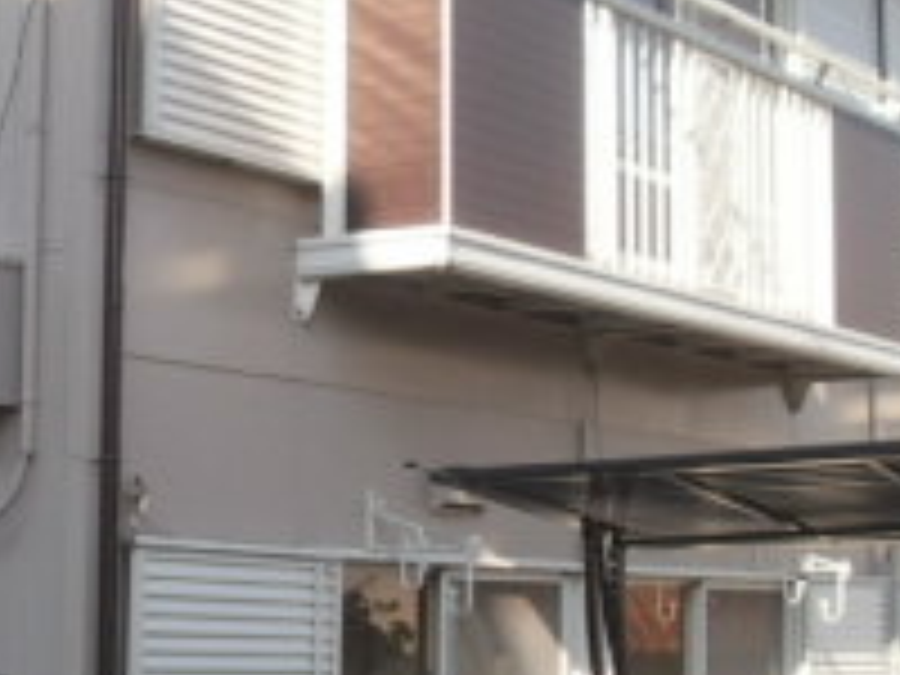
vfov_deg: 17.8
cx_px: 171
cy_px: 346
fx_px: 2158
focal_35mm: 83
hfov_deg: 23.2
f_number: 7.8
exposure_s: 1/100
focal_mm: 4.65
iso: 100
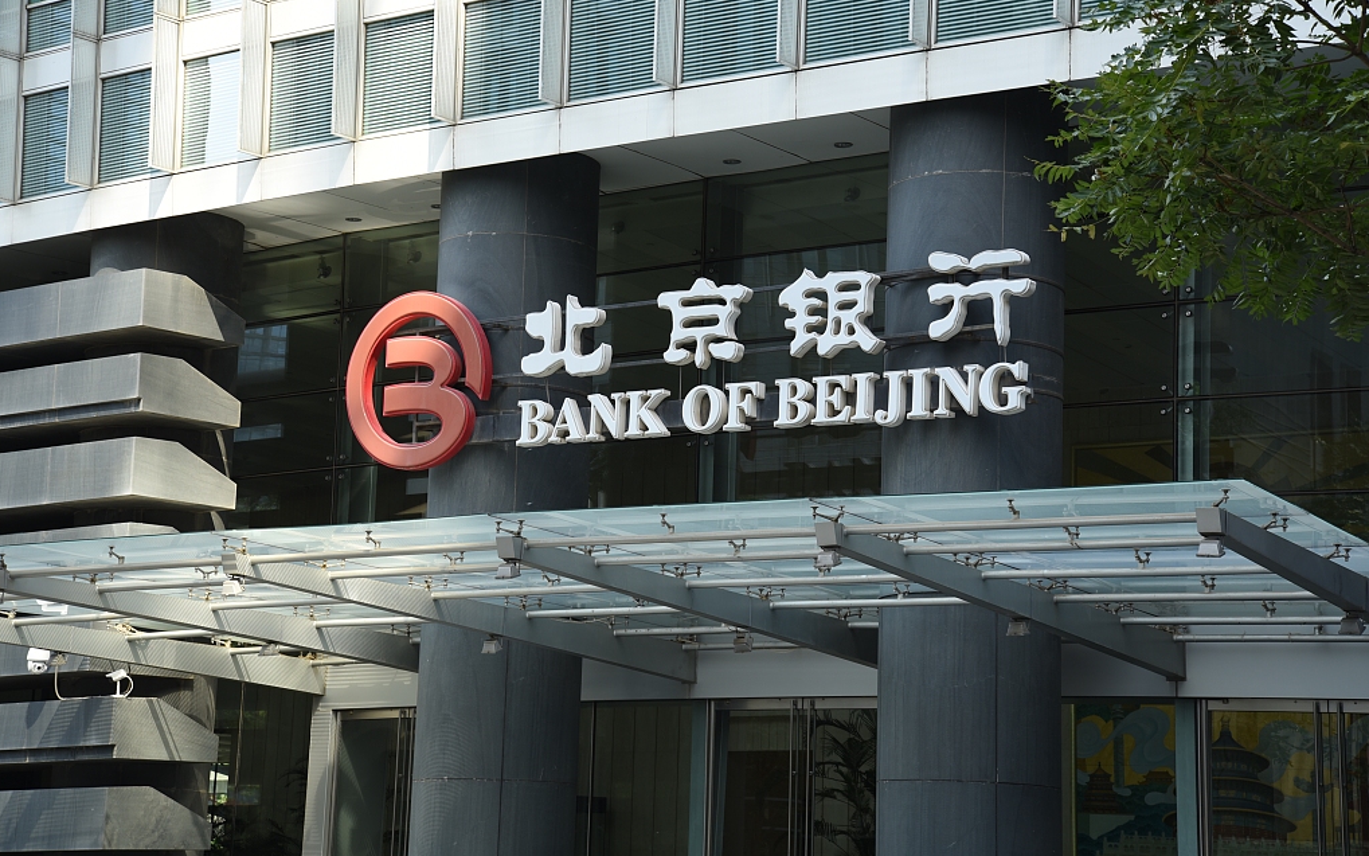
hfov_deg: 25.2
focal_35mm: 82
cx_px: 687
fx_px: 3060
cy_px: 406
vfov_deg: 15.9
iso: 110
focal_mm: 80
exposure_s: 1/80
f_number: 6.3
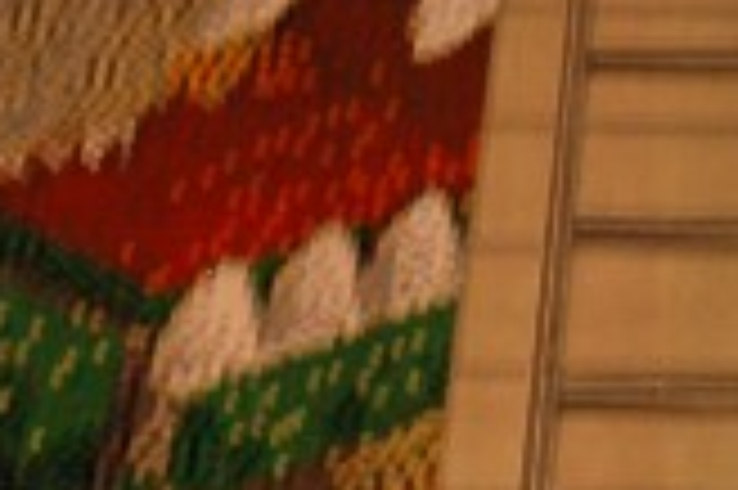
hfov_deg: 6.2
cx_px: 1143
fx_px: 6699
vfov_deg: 4.2
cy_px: 447
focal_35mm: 327
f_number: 6.3
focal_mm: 35
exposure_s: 1/13
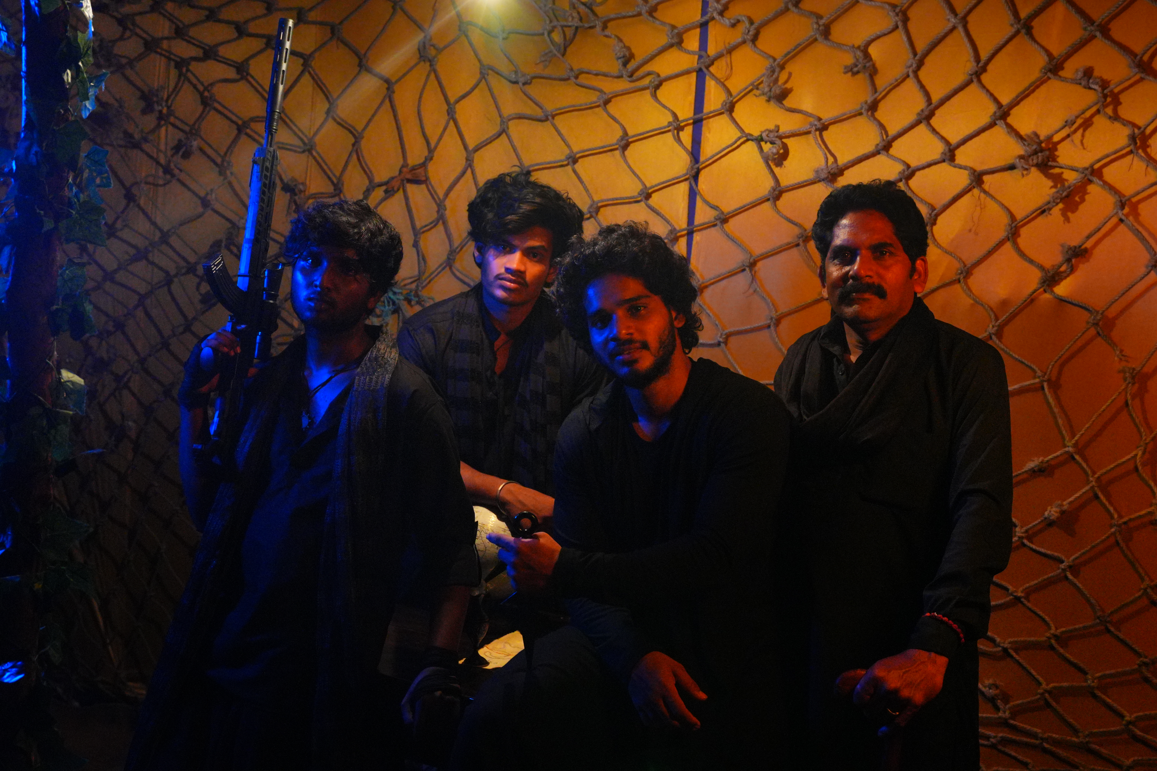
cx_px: 578
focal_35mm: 52
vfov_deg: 26.2
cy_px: 386
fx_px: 1658
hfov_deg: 38.5
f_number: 4
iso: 2500
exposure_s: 1/125
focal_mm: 34.4
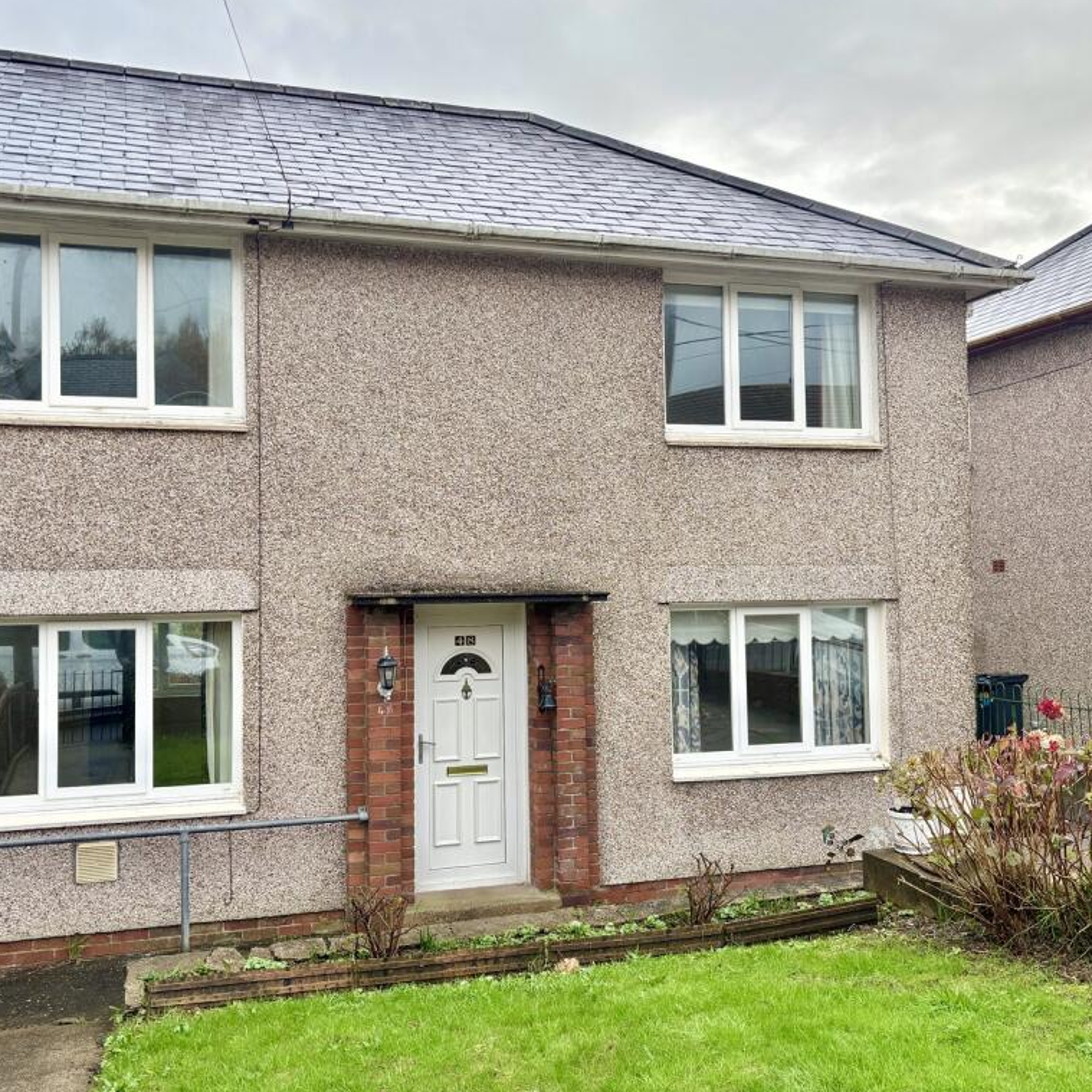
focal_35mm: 31
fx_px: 1106
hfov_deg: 52.5
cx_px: 524
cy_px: 544
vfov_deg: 52.5
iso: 50
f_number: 1.6
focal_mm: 5.96
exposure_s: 1/818
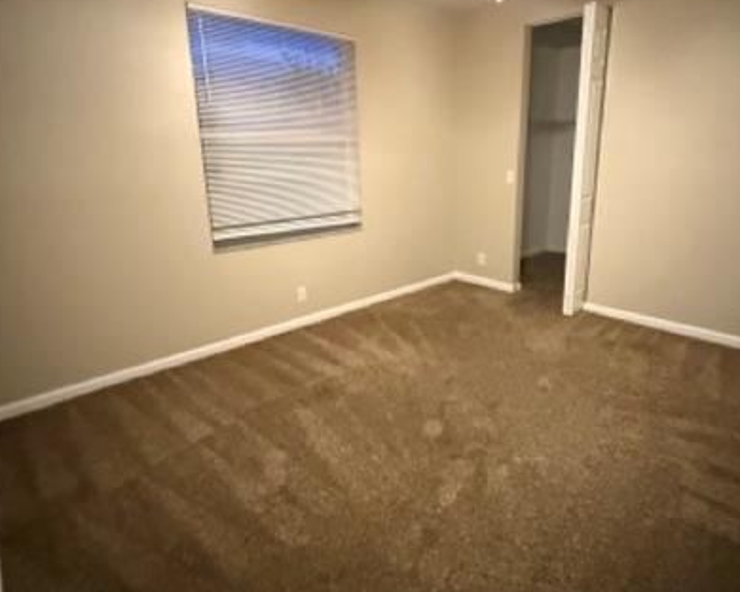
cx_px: 414
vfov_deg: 65.4
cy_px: 268
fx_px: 460
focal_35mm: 21
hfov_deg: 77.3
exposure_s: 1/30
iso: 1600
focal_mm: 2.22
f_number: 2.2
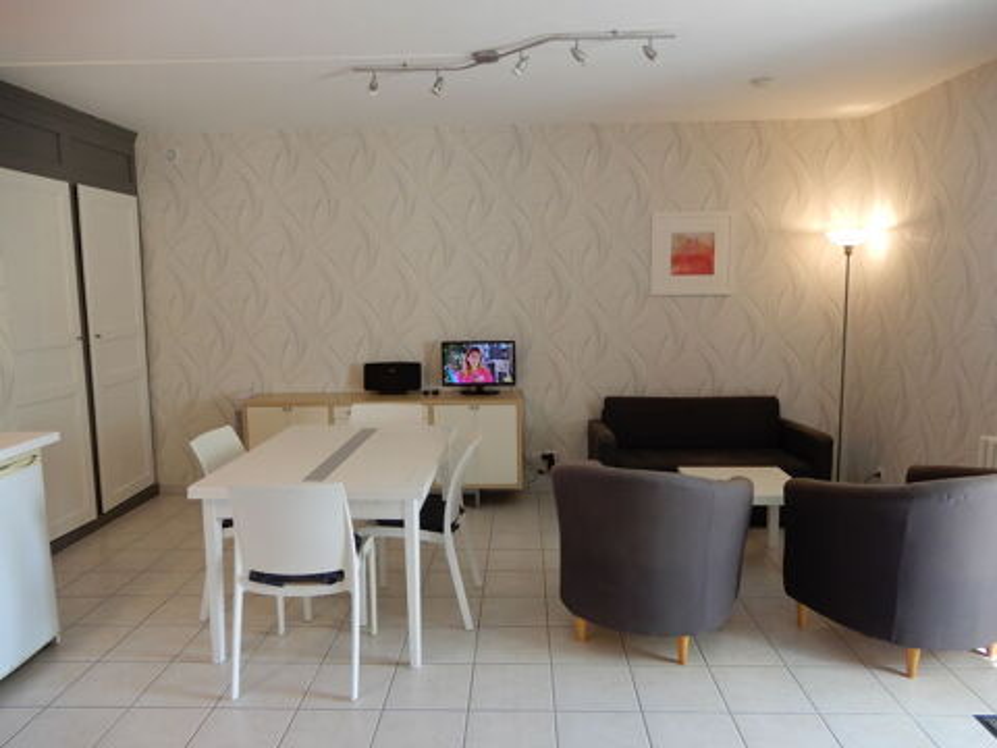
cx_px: 498
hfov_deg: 71.6
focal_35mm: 24
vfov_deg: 56.8
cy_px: 374
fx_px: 691
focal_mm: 4.3
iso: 140
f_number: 3.4
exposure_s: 1/30
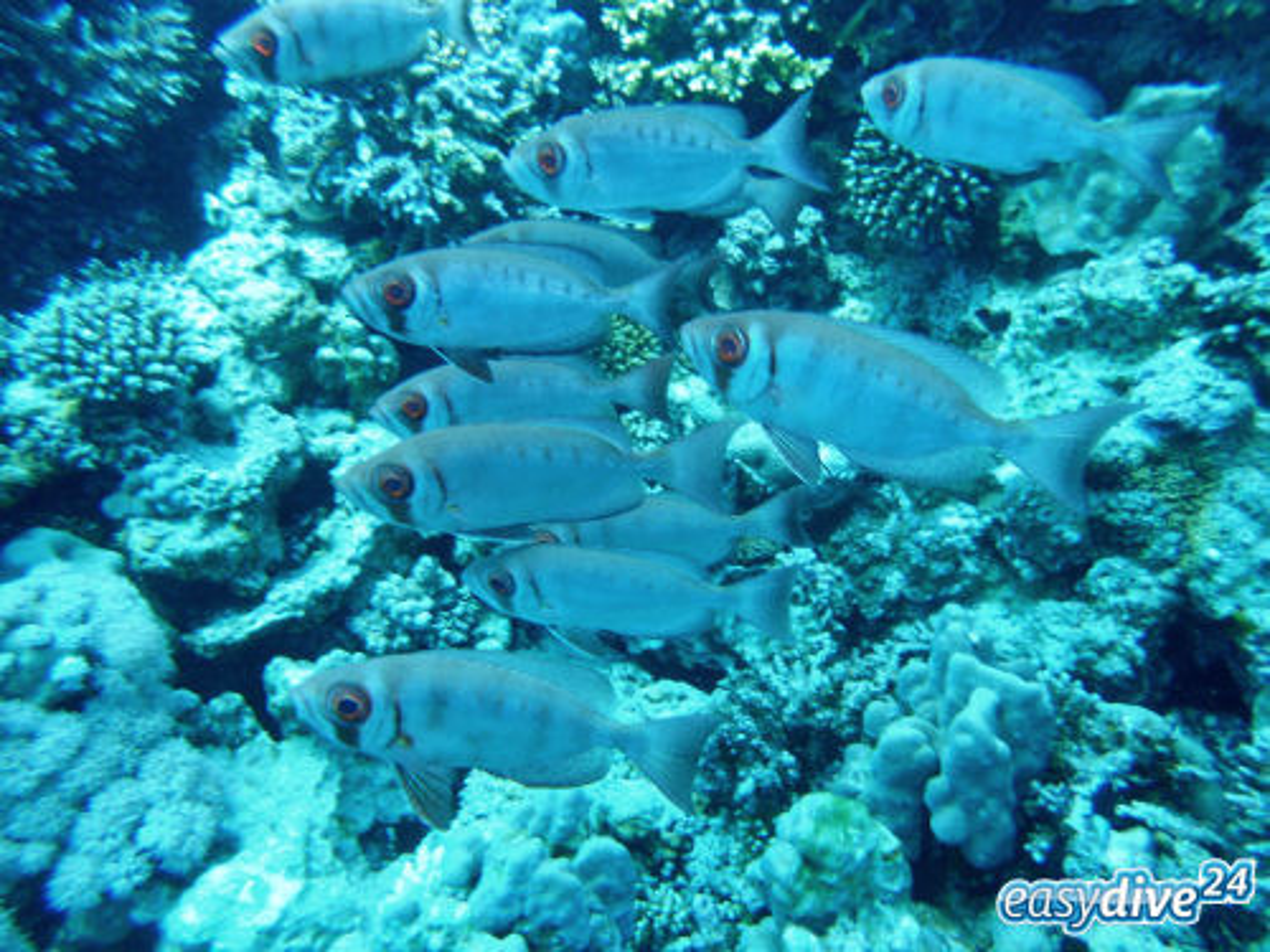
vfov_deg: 53.1
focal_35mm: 26
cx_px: 635
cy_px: 476
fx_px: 954
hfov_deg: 67.3
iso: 125
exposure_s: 1/30
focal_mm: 4.6
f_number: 3.2
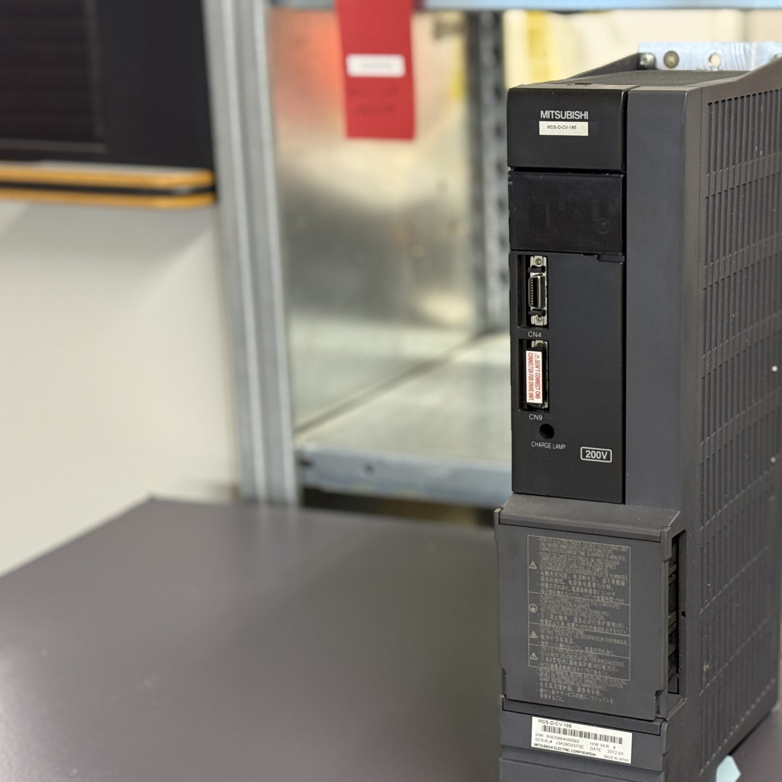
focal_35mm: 68
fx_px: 1738
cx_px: 565
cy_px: 444
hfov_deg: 25.1
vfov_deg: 25.3
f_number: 1.78
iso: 200
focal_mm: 6.76
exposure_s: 1/33
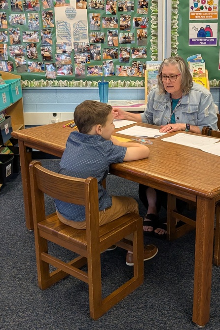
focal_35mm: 43
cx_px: 169
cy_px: 125
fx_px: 394
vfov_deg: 45.1
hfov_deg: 30.6
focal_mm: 4.38
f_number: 1.73
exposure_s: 1/120
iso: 369
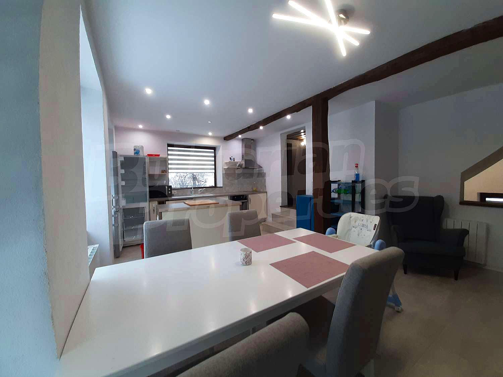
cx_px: 252
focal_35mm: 13
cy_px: 188
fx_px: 189
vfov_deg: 89.9
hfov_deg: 106.2
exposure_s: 1/50
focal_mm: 1.42
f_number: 2.2
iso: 100
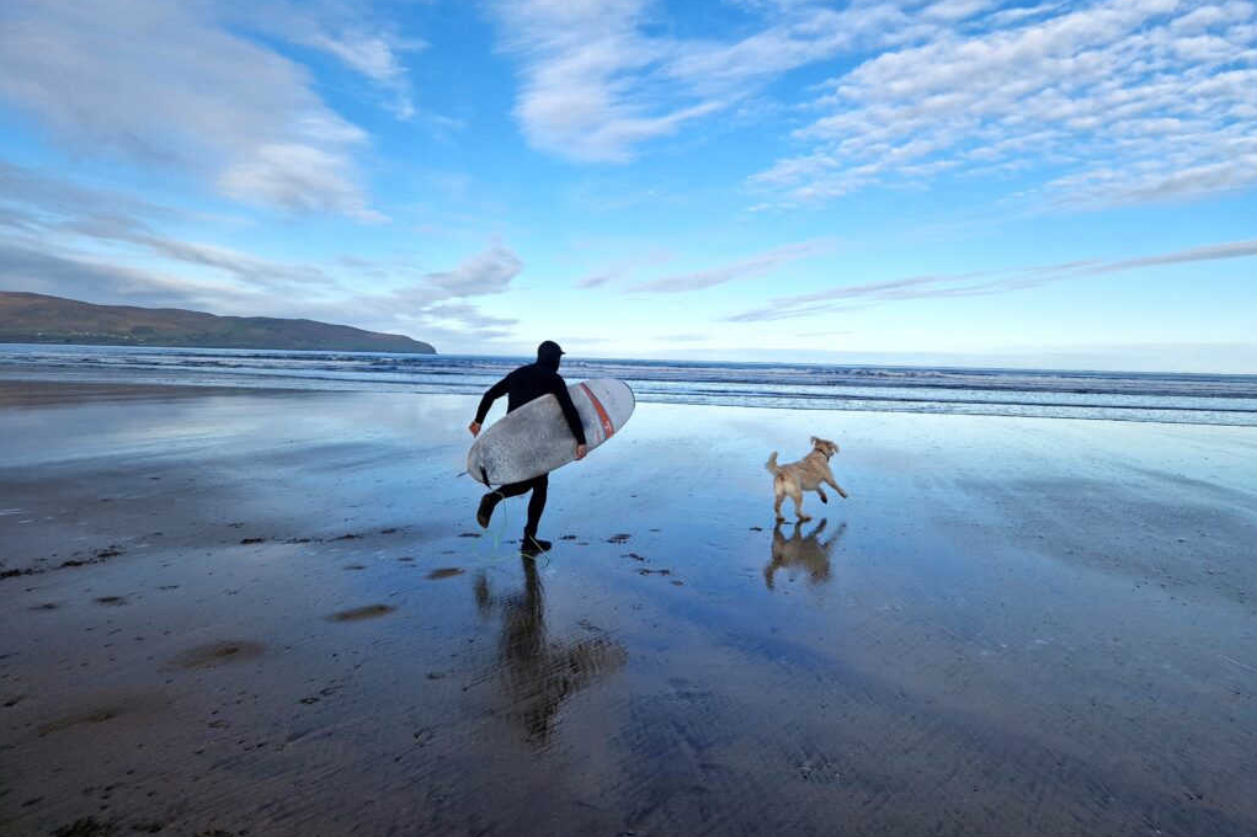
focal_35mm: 24
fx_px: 838
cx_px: 629
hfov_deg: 73.8
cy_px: 379
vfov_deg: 53.0
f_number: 1.8
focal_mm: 5.4
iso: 50
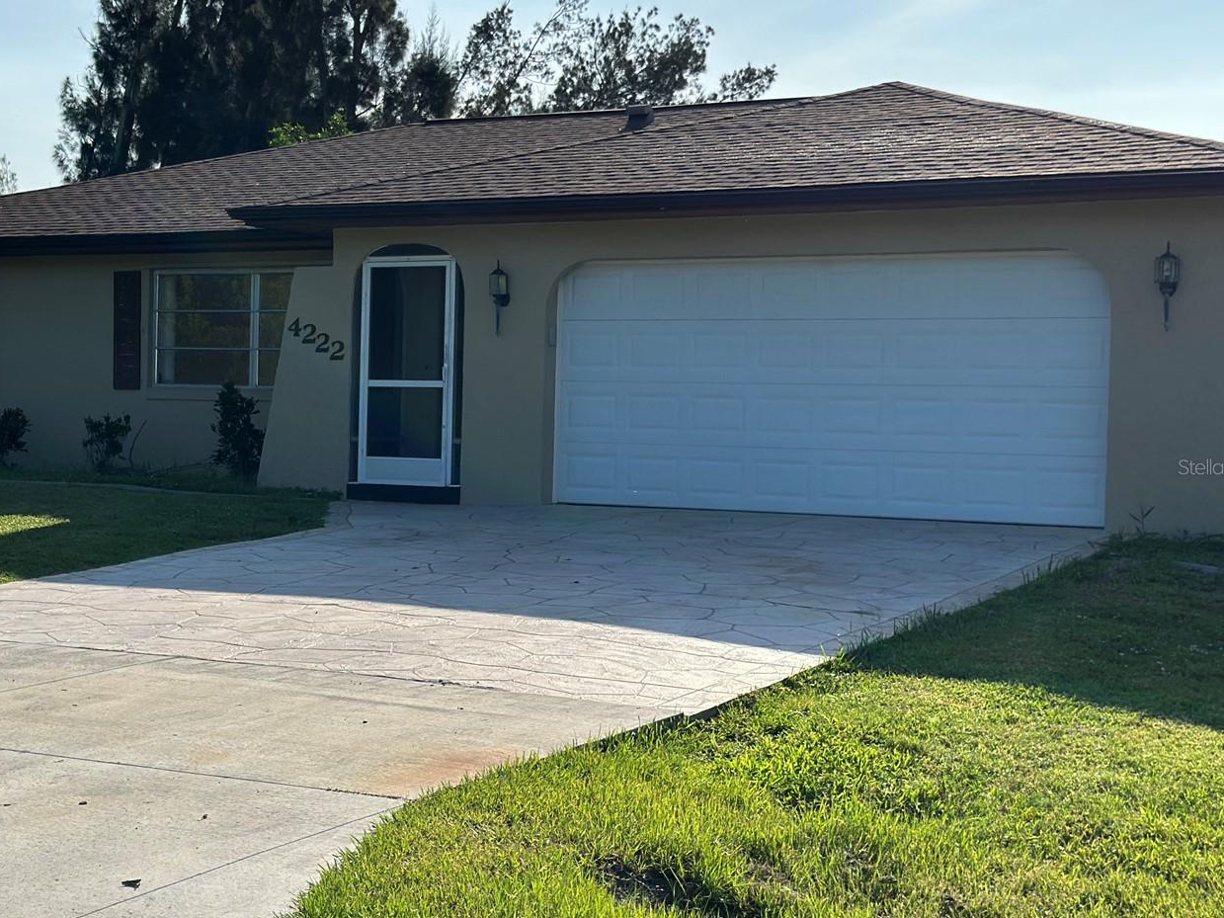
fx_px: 2192
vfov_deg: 23.6
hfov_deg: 31.1
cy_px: 466
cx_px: 481
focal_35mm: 62
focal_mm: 6.86
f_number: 1.78
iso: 100
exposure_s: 1/5882
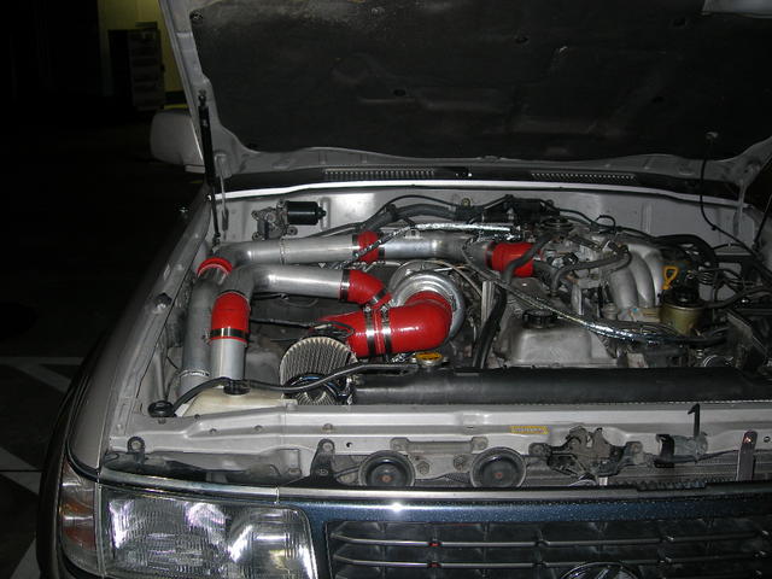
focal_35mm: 38
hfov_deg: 49.0
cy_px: 290
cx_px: 386
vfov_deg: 37.7
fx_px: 847
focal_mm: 7.8
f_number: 2.8
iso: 50
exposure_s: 1/60.1
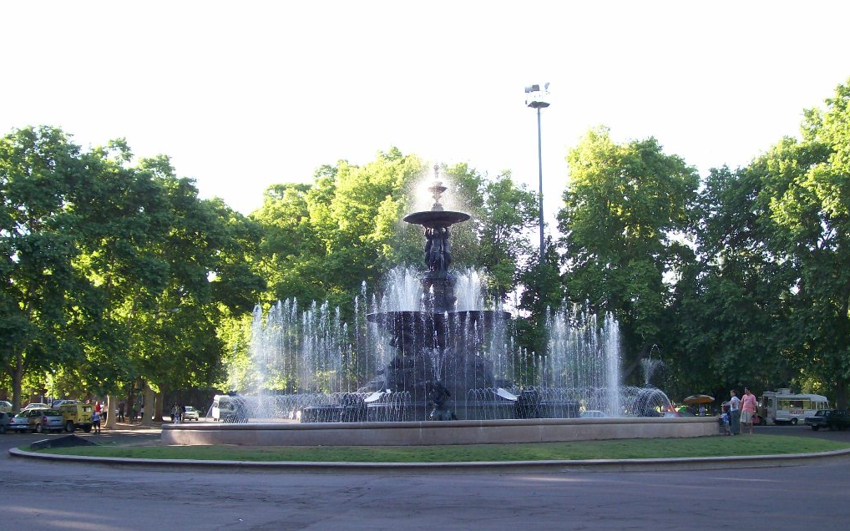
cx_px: 424
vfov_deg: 26.8
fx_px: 1112
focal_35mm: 48
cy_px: 309
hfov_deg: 41.8
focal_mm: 7.6
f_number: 3
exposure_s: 1/183
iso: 80
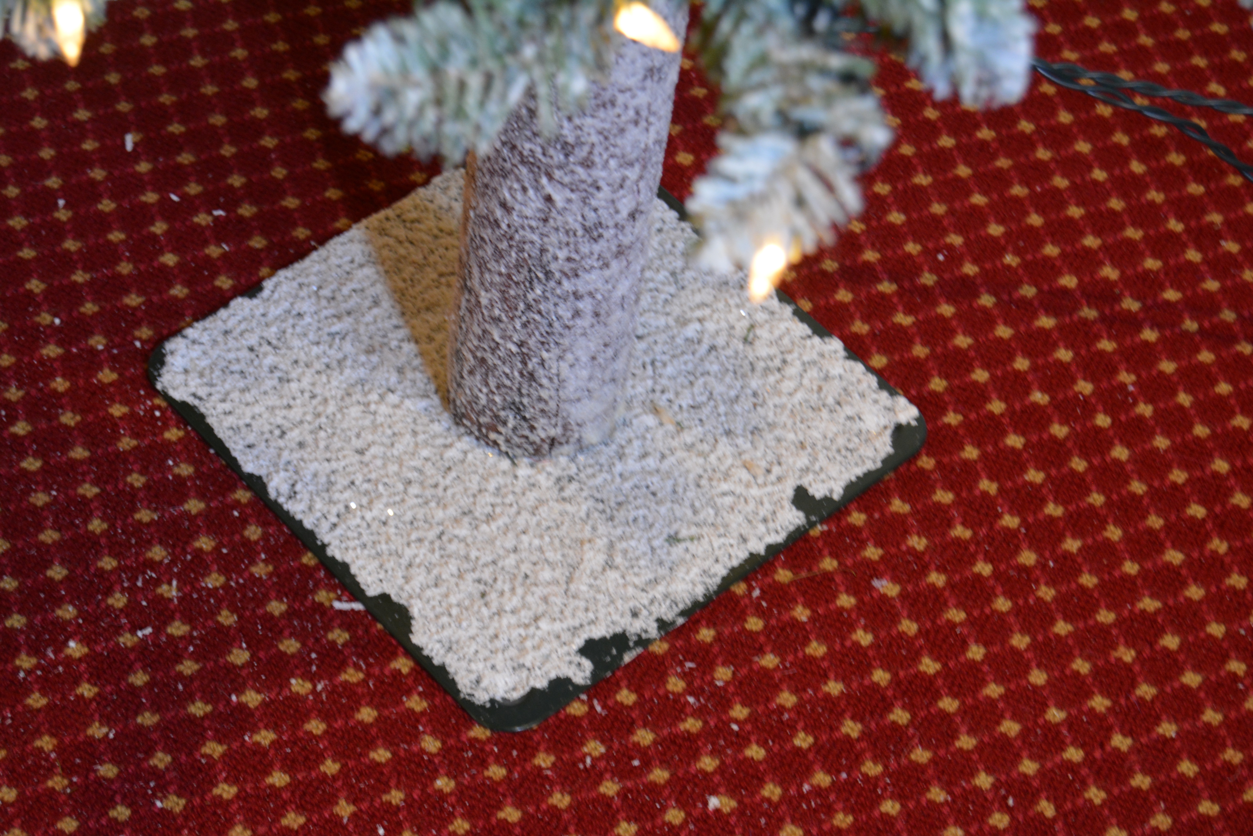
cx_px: 626
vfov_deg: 16.6
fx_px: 2871
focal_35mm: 82
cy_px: 418
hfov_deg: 24.6
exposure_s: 1/30
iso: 800
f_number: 5.6
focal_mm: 55
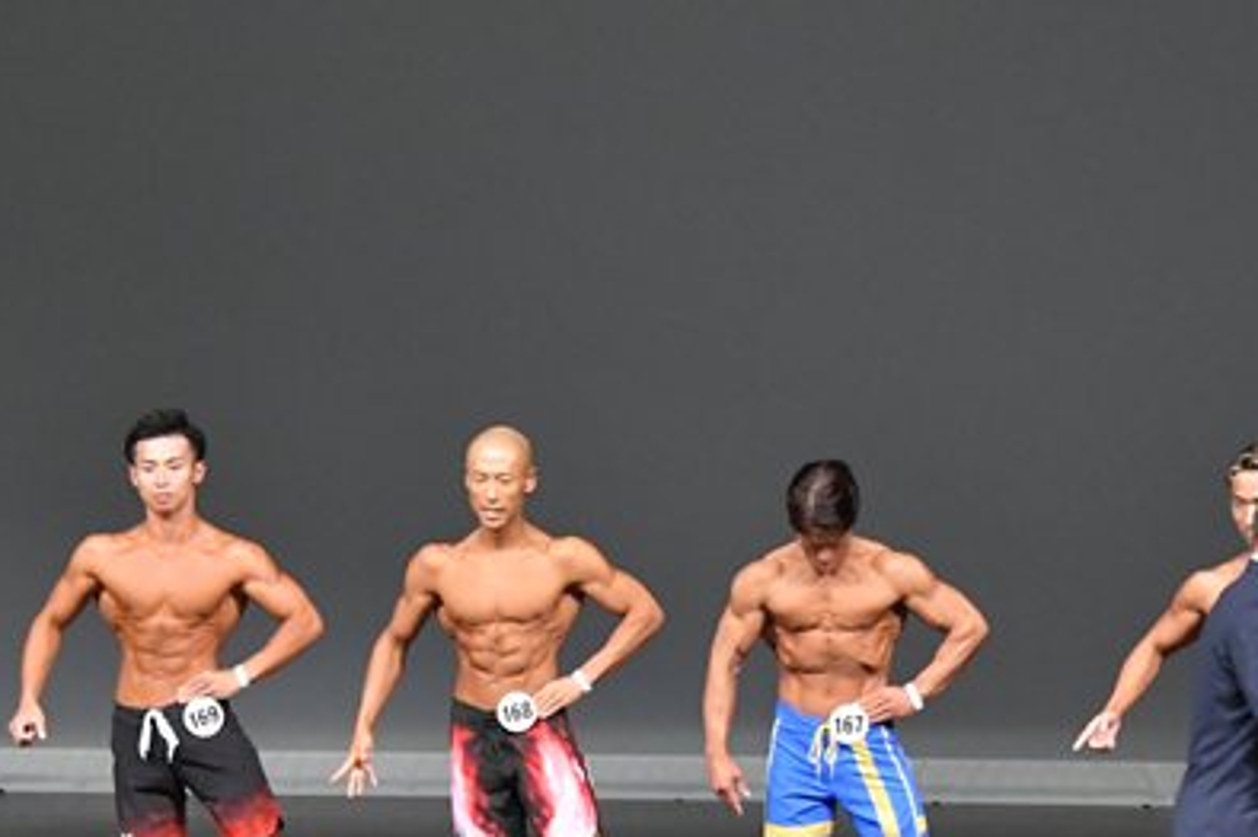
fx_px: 10789
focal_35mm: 309
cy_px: 671
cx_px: 557
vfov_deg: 4.4
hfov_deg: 6.7
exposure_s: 1/400
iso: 5000
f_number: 5.6
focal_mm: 105
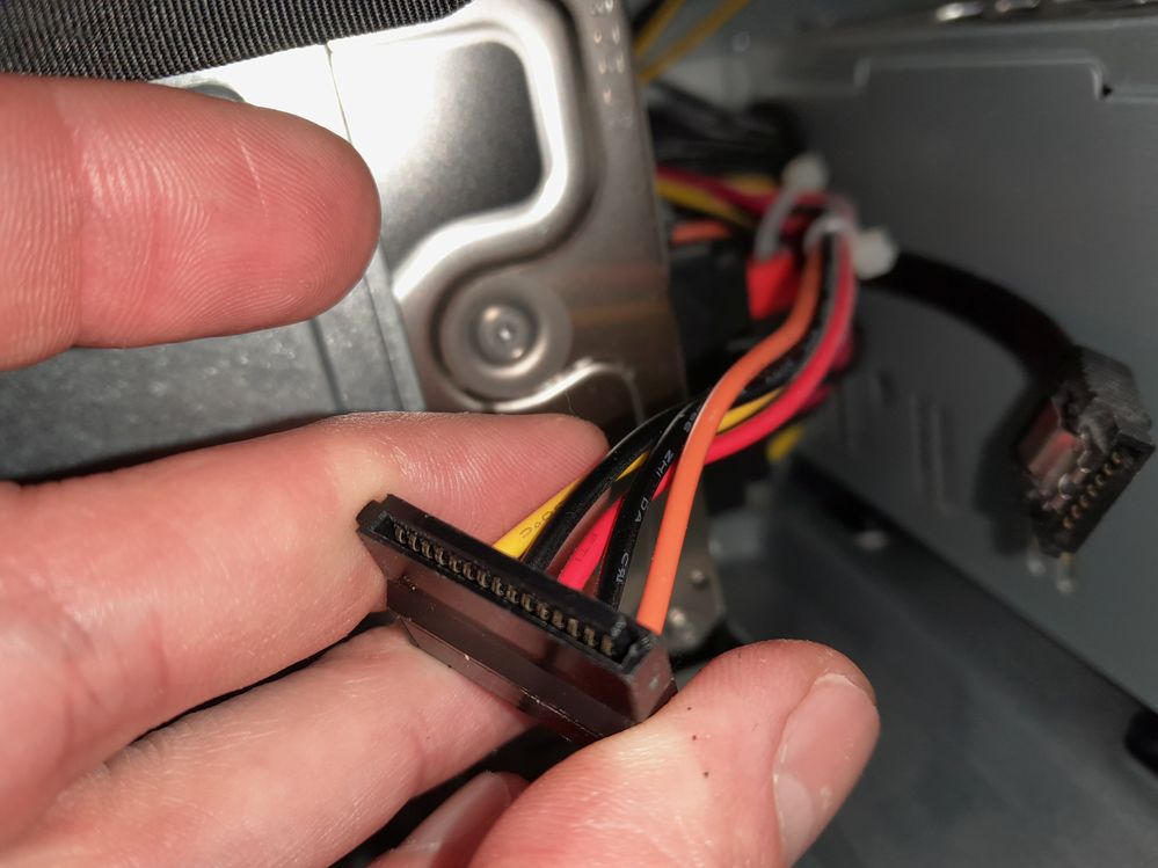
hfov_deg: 67.3
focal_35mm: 26
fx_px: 870
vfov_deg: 53.1
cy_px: 434
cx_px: 579
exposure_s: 1/339
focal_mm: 4
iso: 40
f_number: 1.8
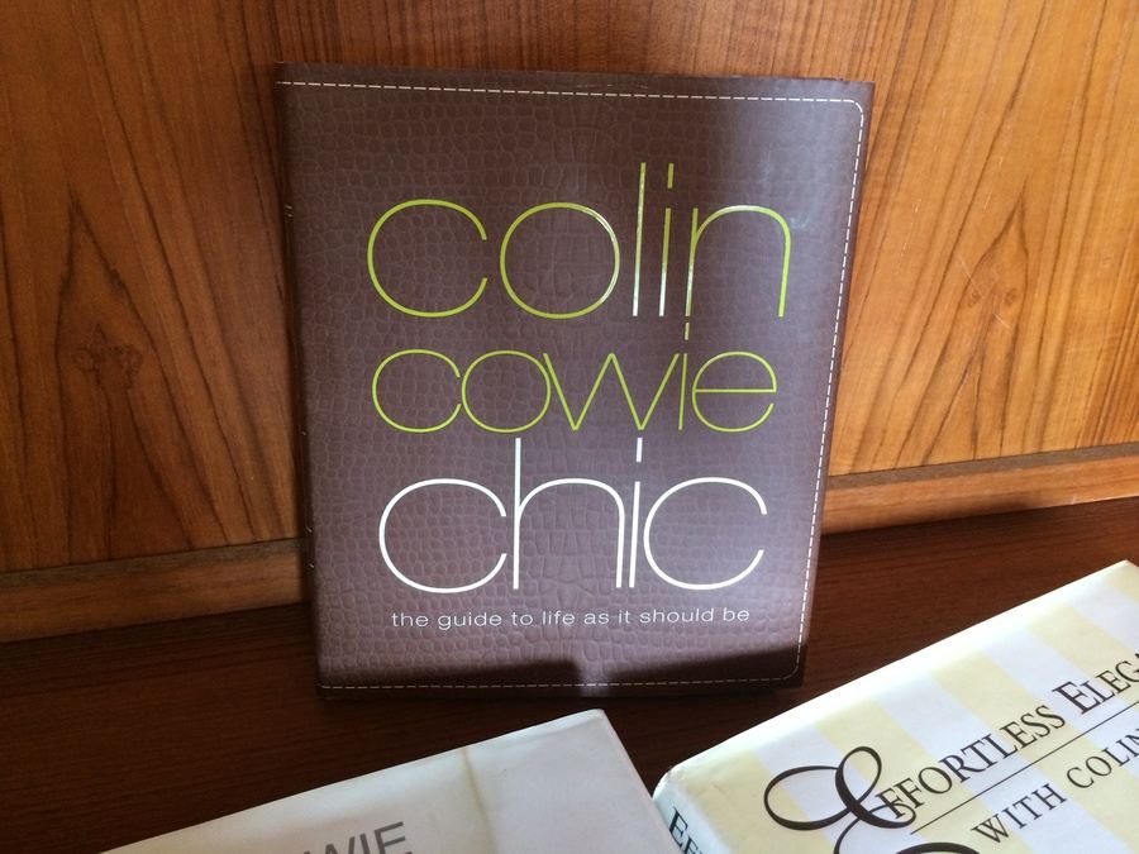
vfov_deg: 46.8
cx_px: 570
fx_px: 987
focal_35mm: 30
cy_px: 427
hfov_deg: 60.0
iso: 200
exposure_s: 1/30
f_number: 2.2
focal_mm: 4.12
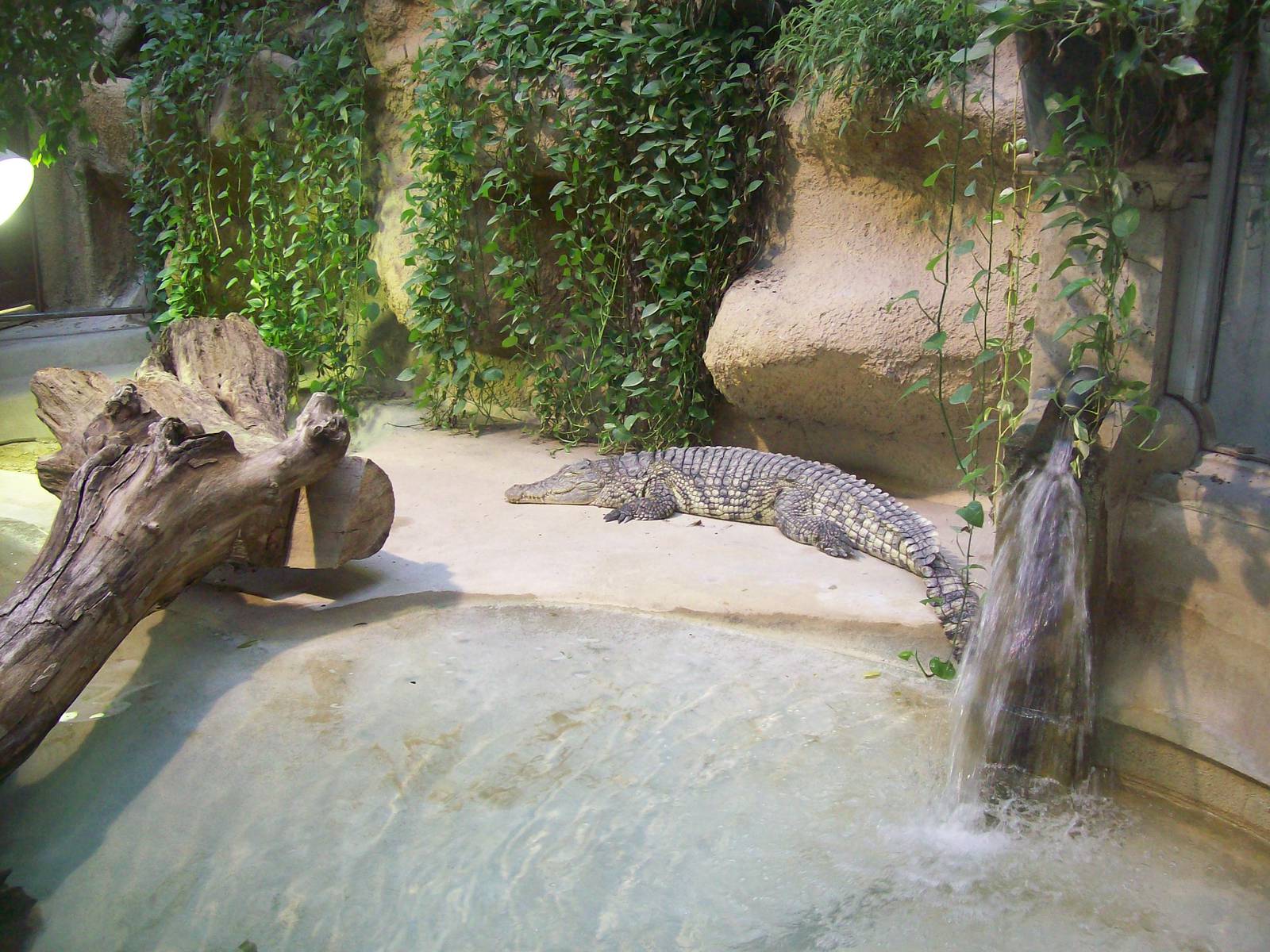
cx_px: 635
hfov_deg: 51.4
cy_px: 476
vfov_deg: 39.7
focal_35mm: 36
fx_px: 1321
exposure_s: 1/40.7
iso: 160
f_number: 2.7
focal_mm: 6
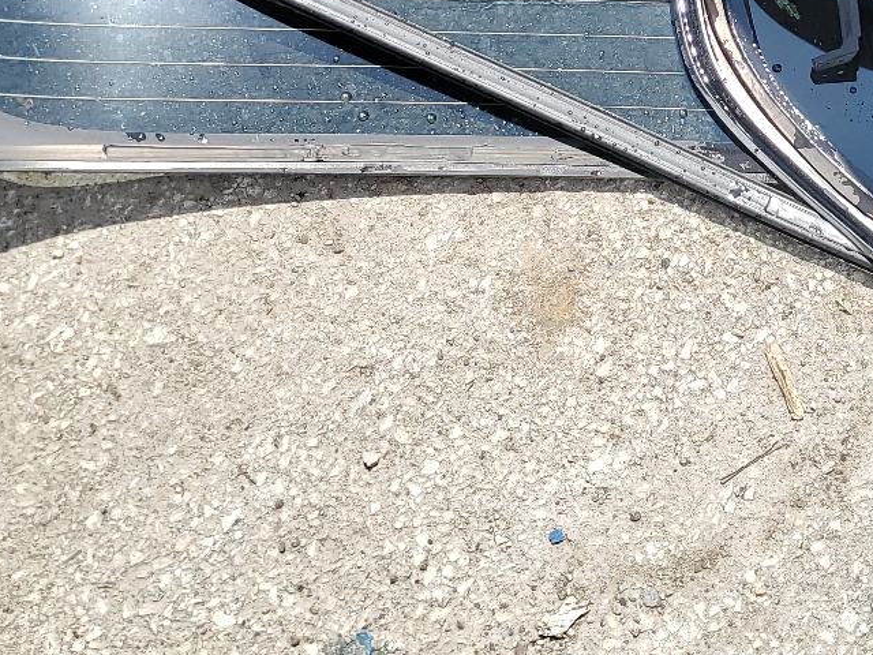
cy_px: 12
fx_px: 1639
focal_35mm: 65
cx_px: 712
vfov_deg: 21.8
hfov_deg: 29.1
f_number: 1.5
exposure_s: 1/3333
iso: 50
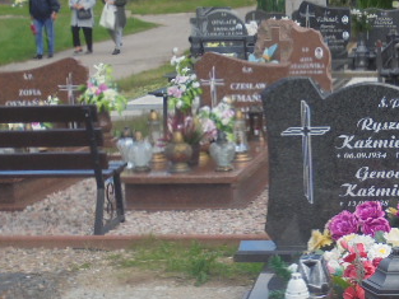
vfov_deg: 16.6
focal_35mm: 88
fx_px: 1015
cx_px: 370
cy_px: 271
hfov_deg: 21.7
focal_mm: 7.8
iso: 100
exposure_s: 1/320
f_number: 4.5
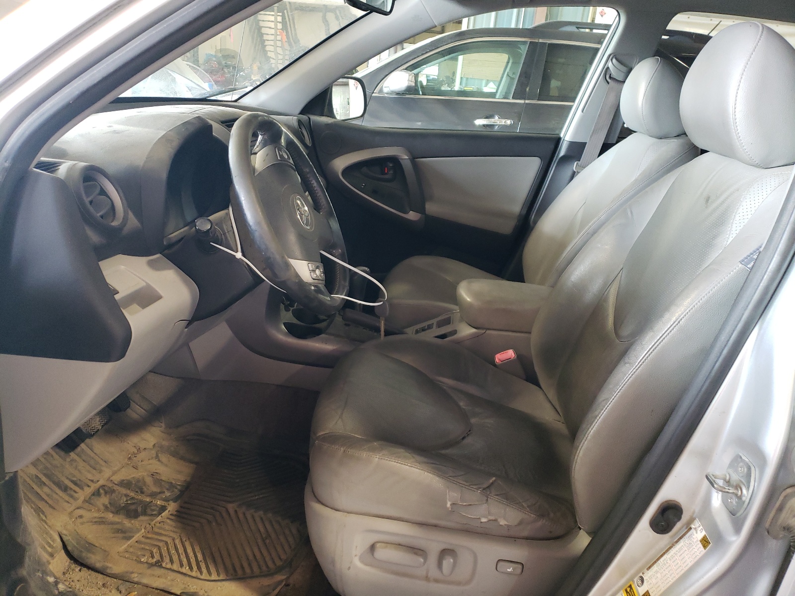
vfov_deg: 53.1
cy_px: 298
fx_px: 597
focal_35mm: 26
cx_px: 398
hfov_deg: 67.3
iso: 262
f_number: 1.5
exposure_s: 1/40
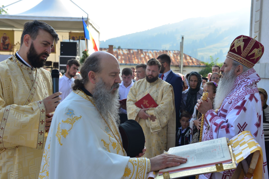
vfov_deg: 31.9
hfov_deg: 46.4
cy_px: 90
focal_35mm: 42
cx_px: 134
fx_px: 314
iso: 100
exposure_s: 1/250
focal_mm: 42
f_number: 4
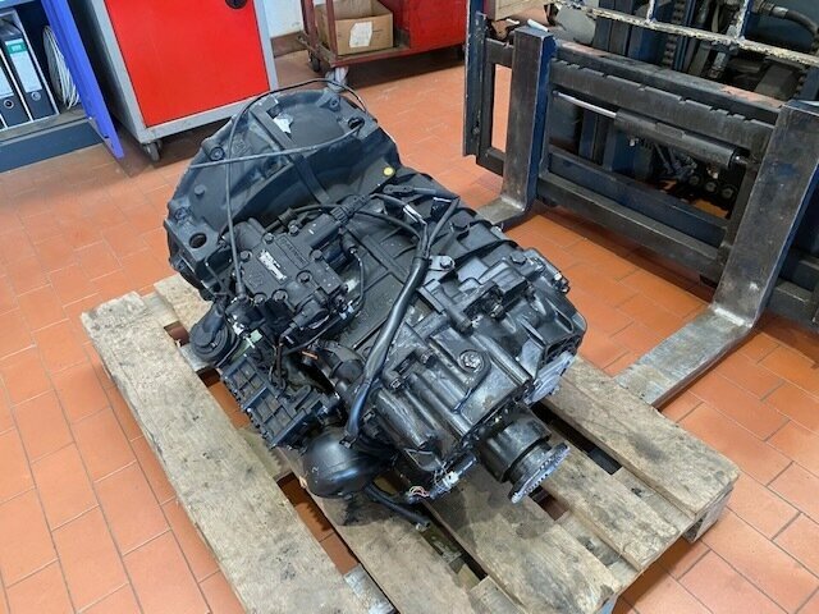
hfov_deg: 67.3
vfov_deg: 53.1
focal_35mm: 26
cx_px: 410
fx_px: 615
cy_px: 307
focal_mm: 4.25
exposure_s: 1/60
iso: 200
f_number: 1.8
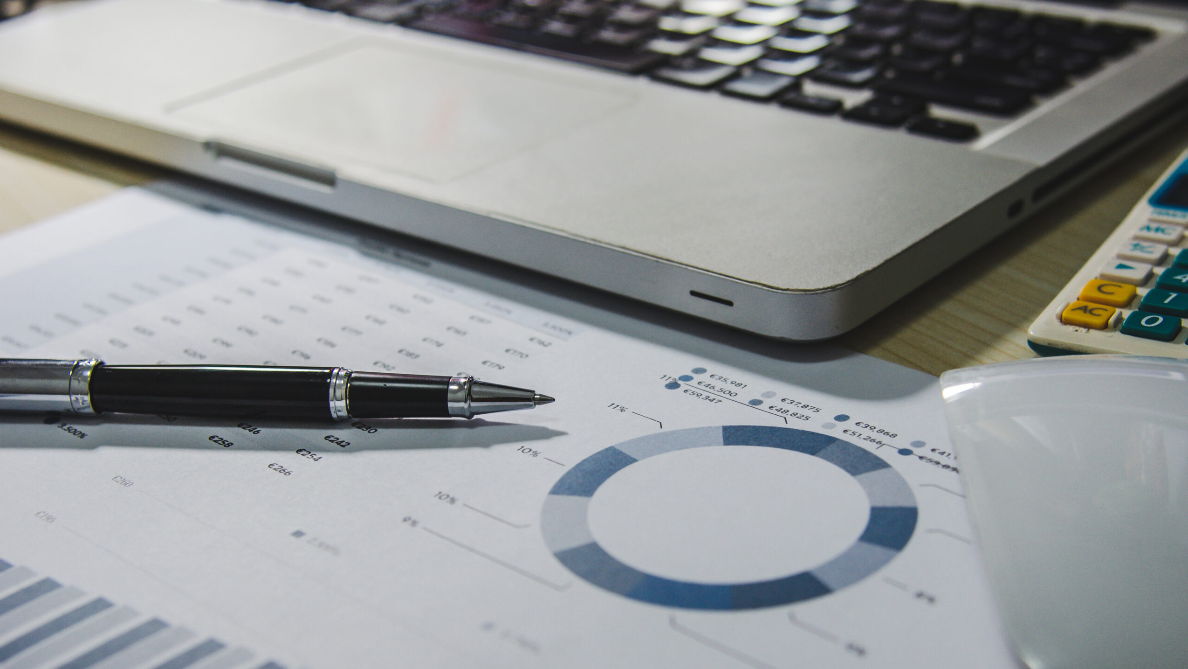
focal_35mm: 63
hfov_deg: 33.3
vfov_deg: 19.1
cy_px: 393
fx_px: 1985
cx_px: 595
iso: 400
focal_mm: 40
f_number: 4.5
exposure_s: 1/80
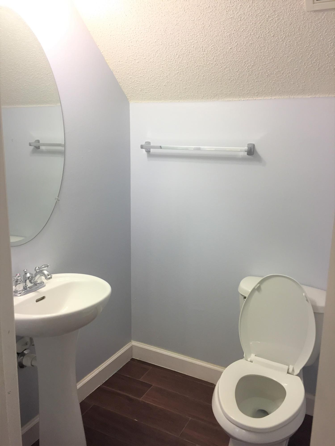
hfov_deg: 48.2
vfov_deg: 61.7
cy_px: 223
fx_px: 374
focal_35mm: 29
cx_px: 168
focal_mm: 4.15
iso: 40
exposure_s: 1/30
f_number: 2.2
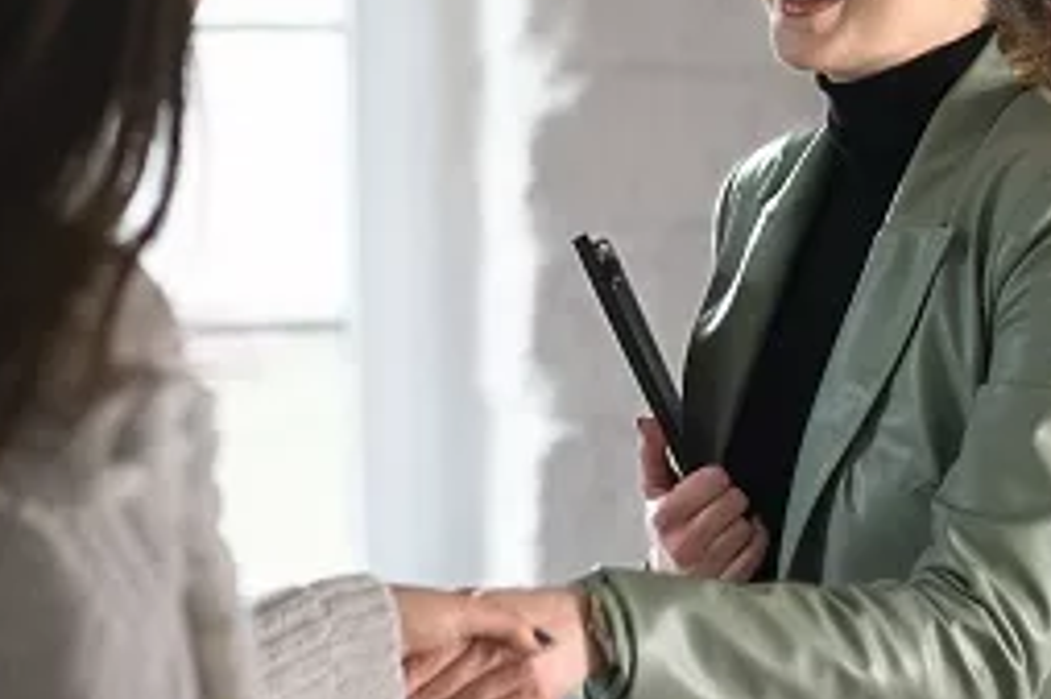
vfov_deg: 9.6
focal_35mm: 142
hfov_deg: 14.5
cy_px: 329
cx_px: 550
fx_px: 4143
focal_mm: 50
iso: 400
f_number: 2.2
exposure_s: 1/60
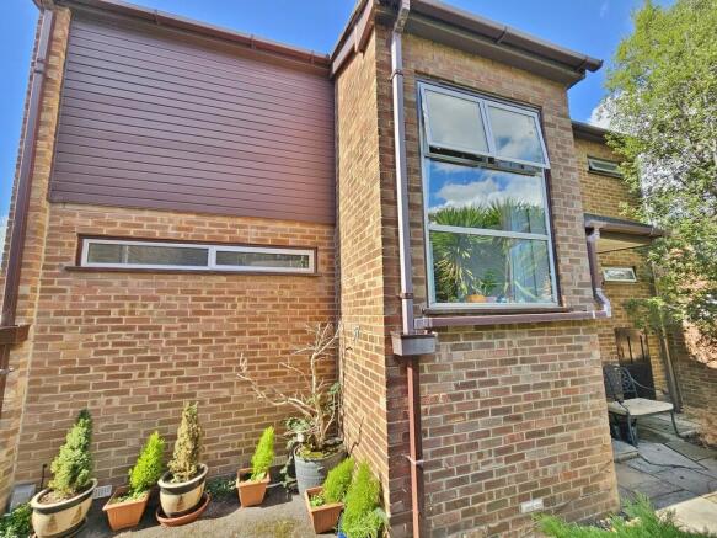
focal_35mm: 13
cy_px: 269
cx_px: 358
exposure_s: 1/475
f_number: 2.2
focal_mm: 2.2
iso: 50
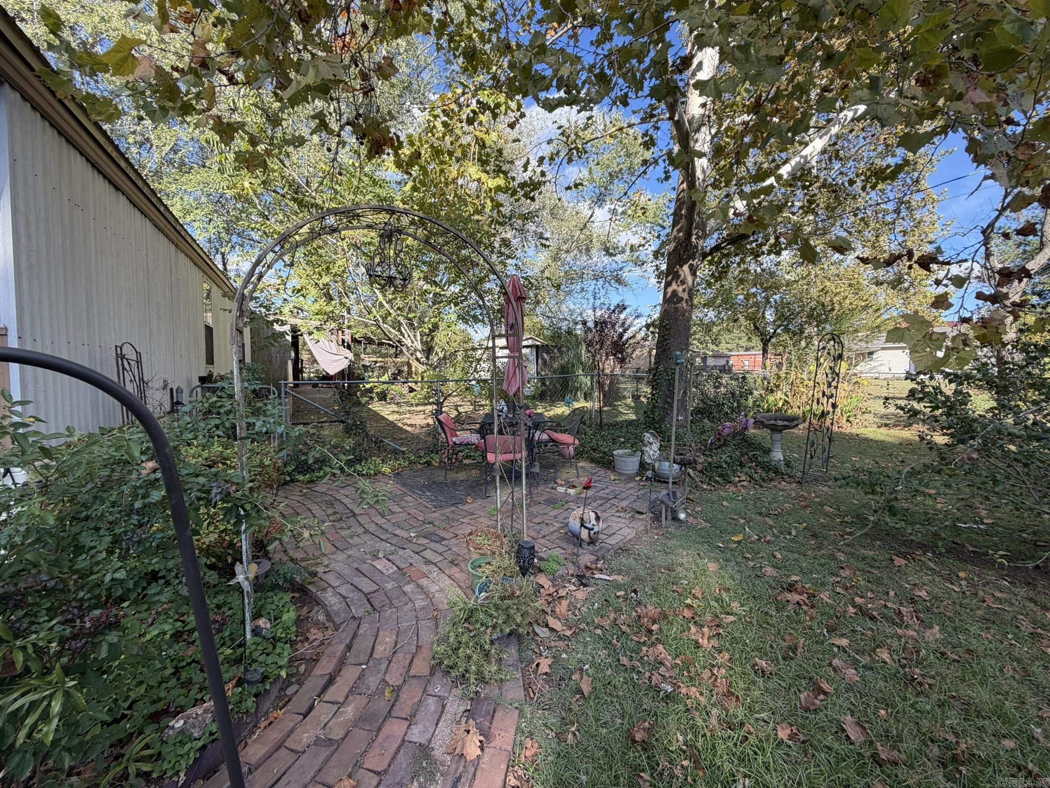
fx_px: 425
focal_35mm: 14
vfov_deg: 85.7
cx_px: 525
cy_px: 394
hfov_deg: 102.1
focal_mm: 2.22
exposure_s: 1/465
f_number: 2.2
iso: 64
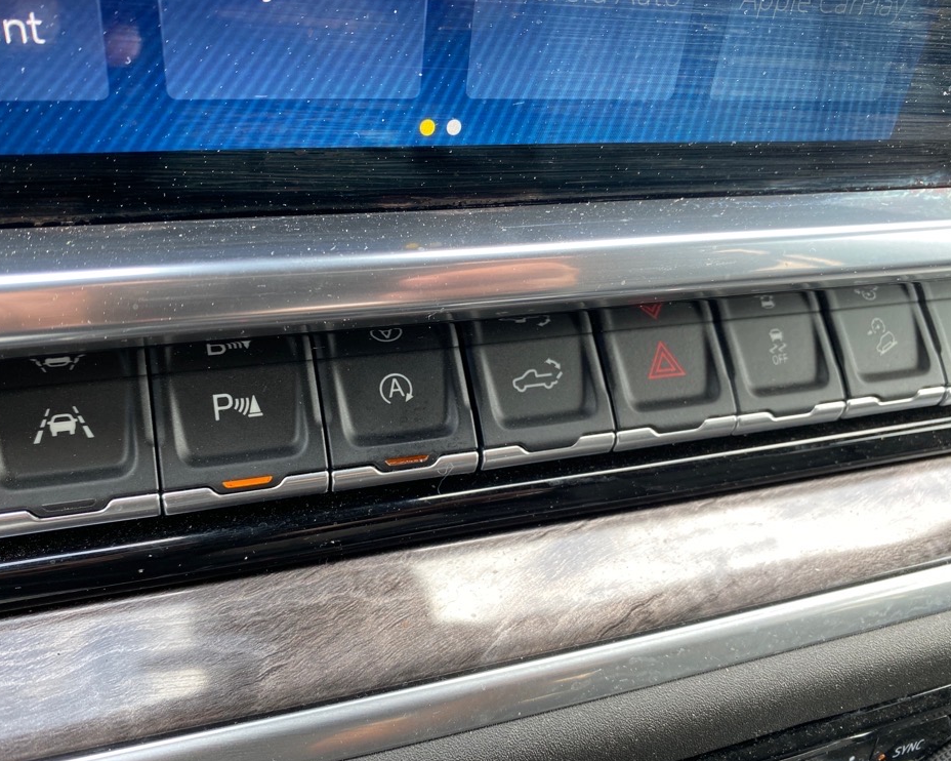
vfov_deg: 51.5
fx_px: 788
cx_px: 431
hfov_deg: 62.1
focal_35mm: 28
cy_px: 390
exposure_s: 1/121
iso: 100
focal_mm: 4.25
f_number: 1.8
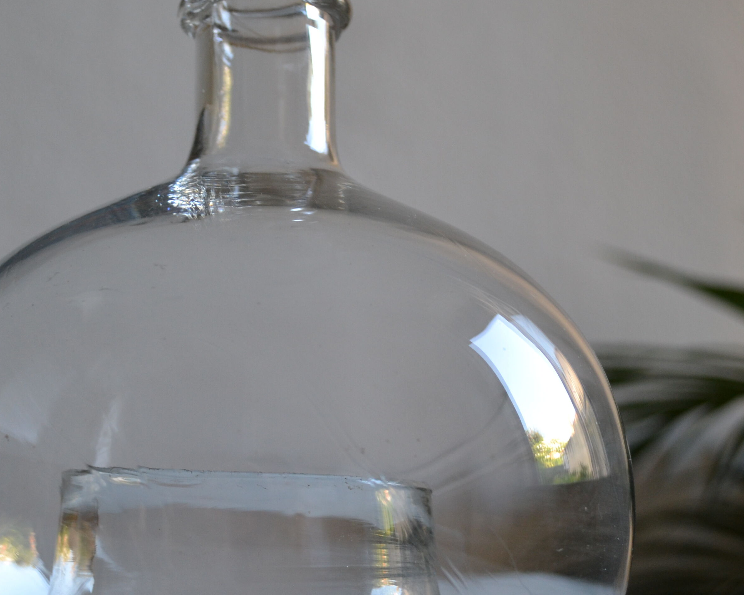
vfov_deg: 21.5
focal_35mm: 71
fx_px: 1563
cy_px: 364
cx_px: 217
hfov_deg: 26.5
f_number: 4.2
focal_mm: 26
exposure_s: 1/60
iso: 400
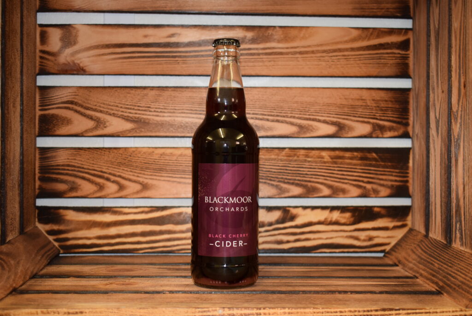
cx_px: 236
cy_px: 158
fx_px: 669
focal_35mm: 51
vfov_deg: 26.5
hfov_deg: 38.9
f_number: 4.5
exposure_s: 1/60
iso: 1000
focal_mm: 34
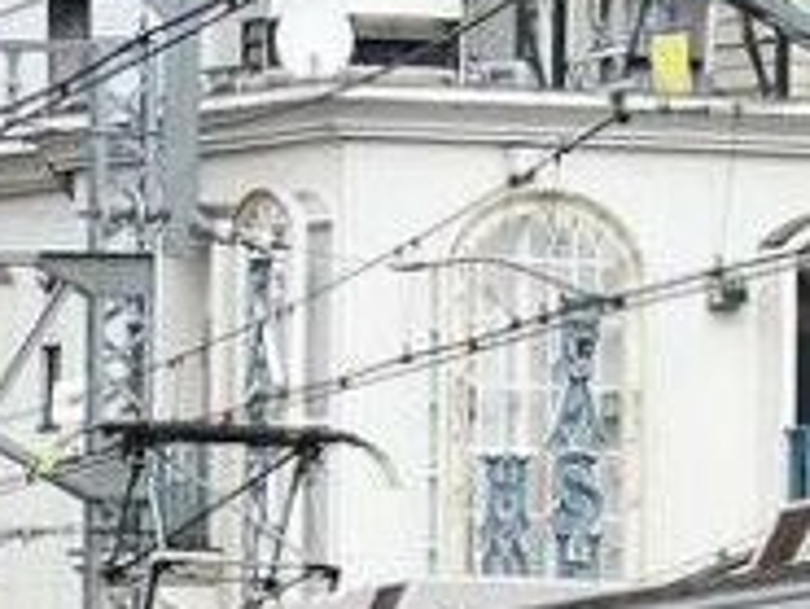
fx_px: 14353
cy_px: 773
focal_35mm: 613
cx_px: 569
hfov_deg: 3.2
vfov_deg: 2.4
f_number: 3.6
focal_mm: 31.3
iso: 100
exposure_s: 1/500
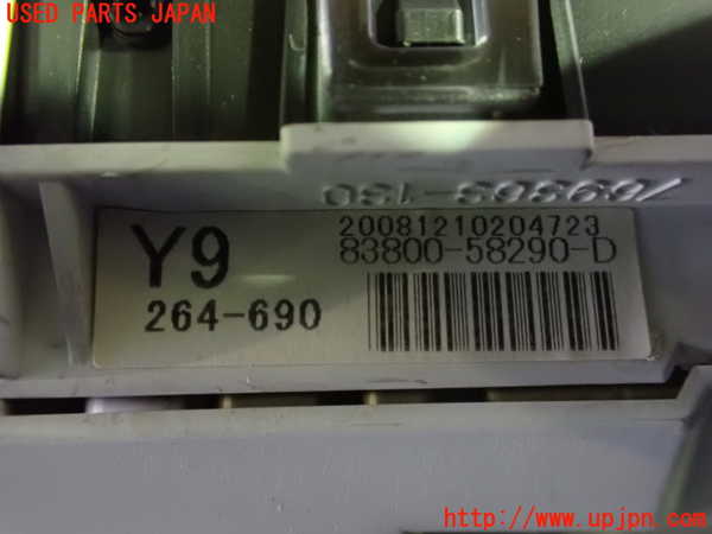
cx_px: 356
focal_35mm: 30
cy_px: 267
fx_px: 617
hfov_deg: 60.0
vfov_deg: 46.8
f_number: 2.3
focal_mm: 5.4
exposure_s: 1/30
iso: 1600
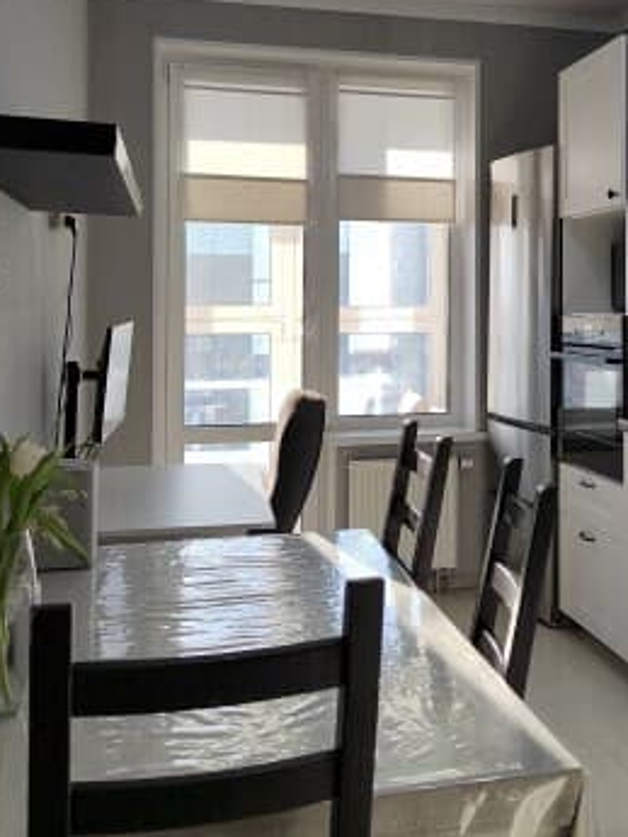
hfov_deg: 35.5
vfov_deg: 46.1
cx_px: 439
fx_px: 967
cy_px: 286
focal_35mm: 40
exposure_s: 1/100
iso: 131
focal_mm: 5.52
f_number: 1.9
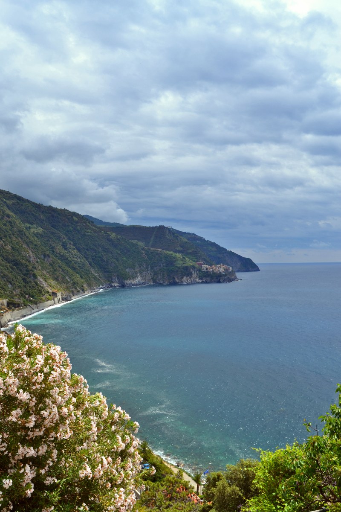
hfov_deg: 40.0
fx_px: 469
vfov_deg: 57.2
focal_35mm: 33
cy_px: 256
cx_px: 170
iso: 100
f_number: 8
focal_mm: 22
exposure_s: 1/250
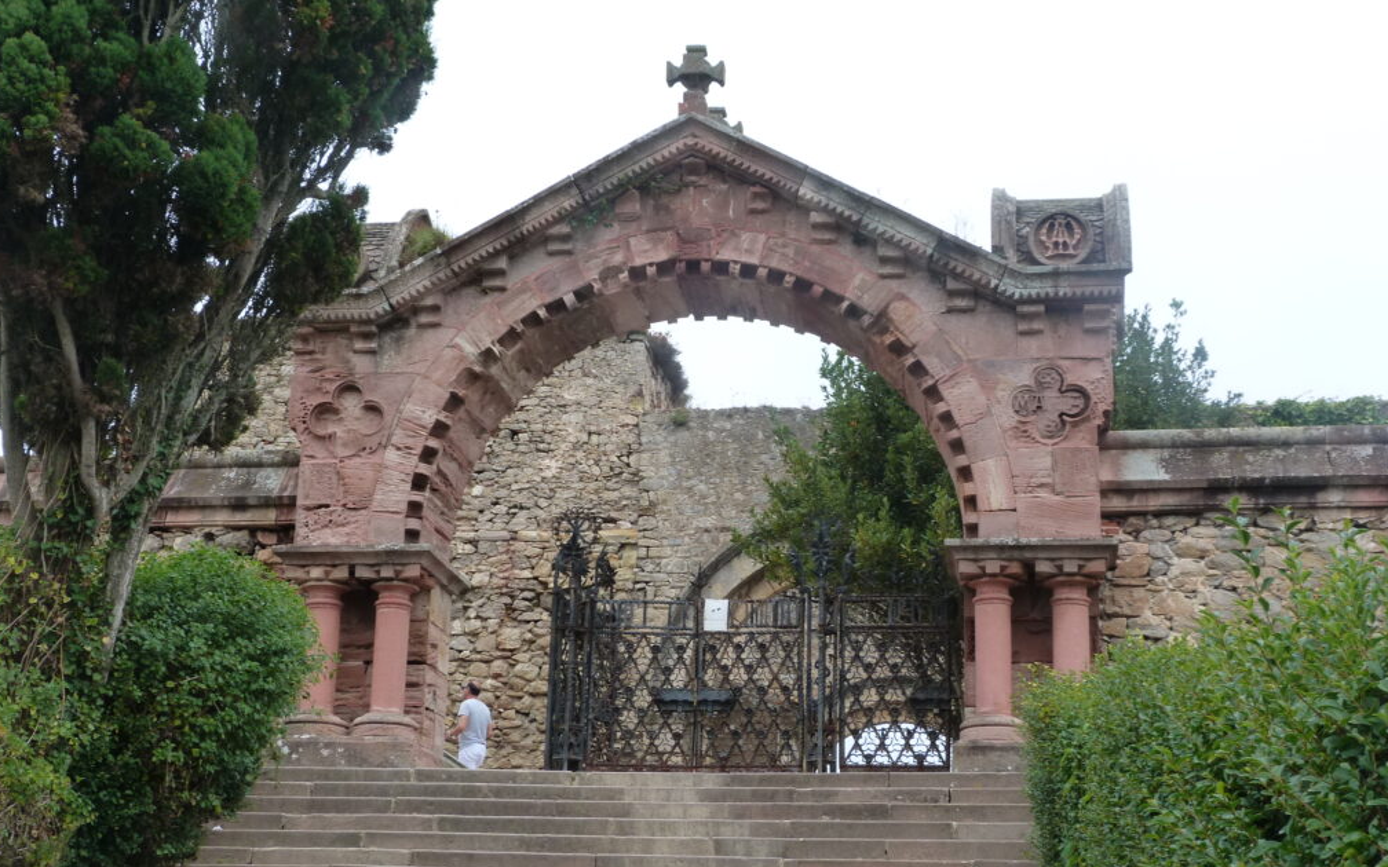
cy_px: 473
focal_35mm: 56
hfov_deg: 36.3
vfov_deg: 23.1
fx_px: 2118
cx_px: 686
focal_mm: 9.4
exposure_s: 1/200
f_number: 4.5
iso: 125
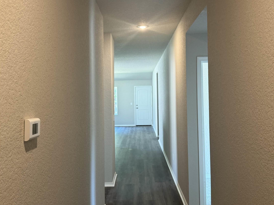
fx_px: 269
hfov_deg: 54.0
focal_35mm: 34
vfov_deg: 41.7
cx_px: 135
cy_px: 89
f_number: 1.78
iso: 200
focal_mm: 6.76
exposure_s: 1/60
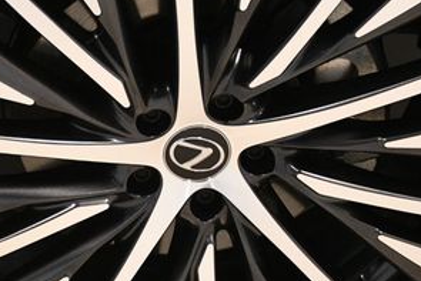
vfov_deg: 10.6
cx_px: 160
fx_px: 1521
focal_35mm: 130
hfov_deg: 15.7
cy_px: 157
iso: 2500
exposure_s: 1/125
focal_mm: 40
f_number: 4.5
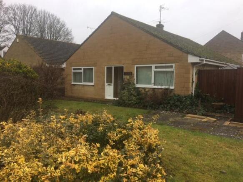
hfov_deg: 61.7
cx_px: 122
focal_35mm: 29
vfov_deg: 48.2
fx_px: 204
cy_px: 91
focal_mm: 4.15
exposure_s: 1/513
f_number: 2.2
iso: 32
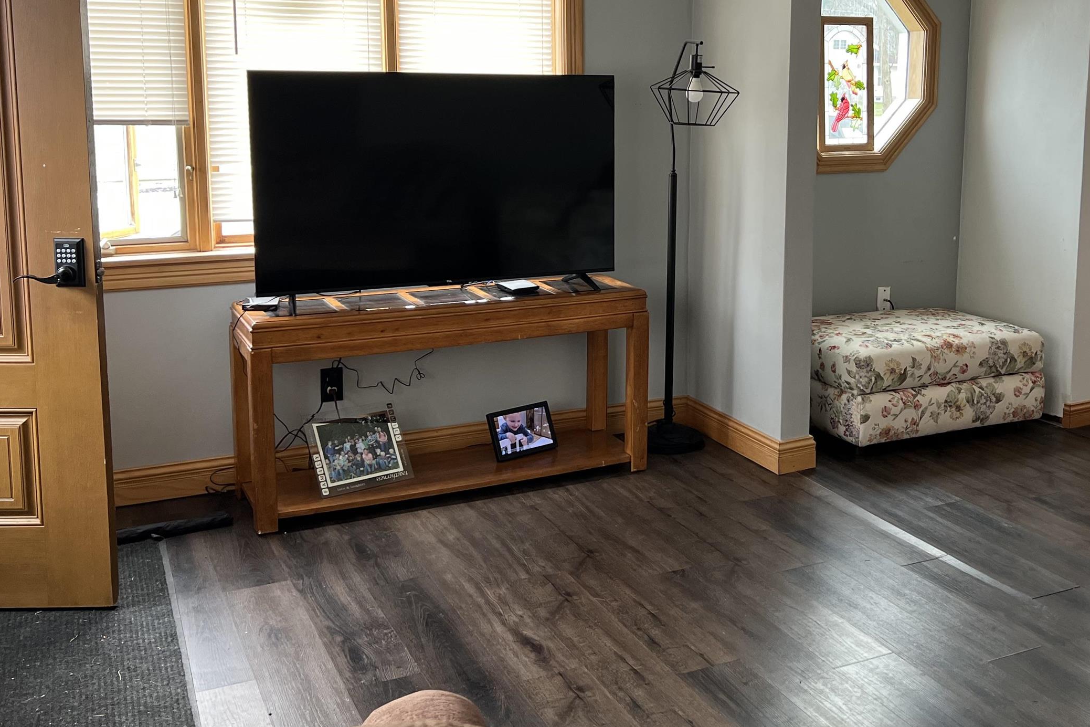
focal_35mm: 40
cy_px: 235
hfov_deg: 48.1
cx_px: 670
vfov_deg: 33.1
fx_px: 1211
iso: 100
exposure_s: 1/121
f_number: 1.5
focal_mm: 5.7
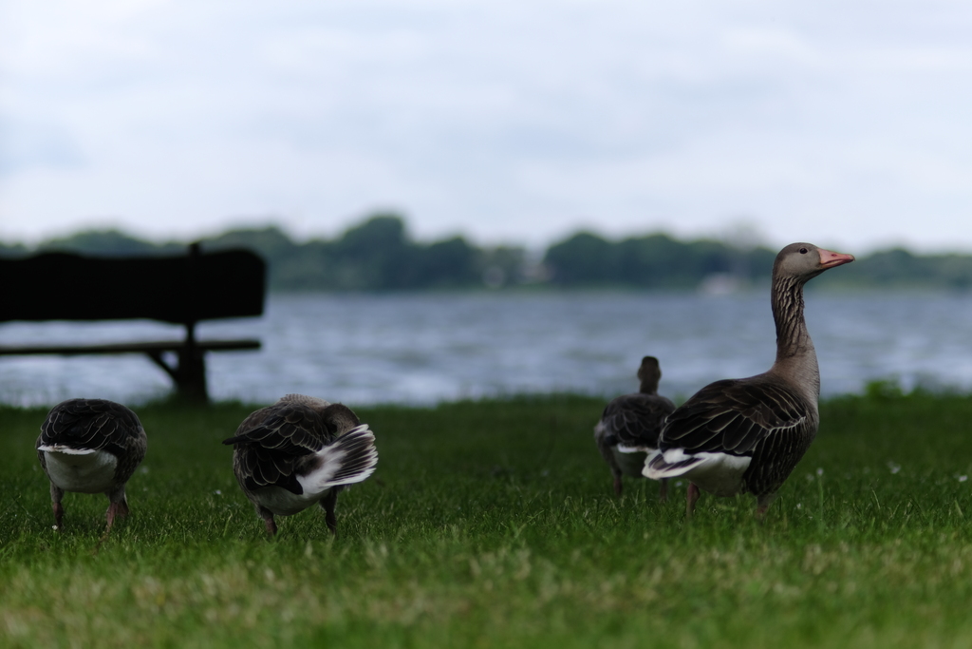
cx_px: 486
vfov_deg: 10.7
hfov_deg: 16.0
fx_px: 3456
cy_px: 324
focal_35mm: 128
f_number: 1.8
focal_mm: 85
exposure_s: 1/3800
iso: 160
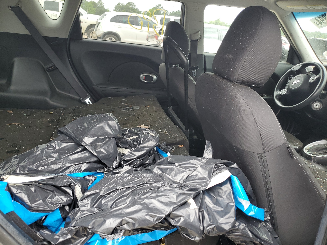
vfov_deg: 53.1
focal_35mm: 26
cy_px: 122
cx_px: 164
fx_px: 246
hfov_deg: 67.3
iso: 50
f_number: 1.5
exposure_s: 1/172
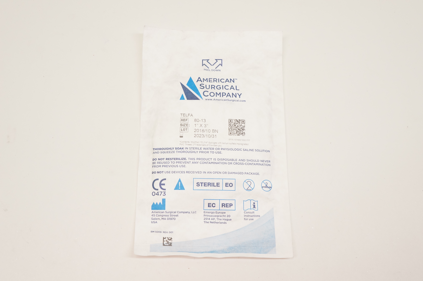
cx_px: 212
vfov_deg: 34.1
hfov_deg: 49.6
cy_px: 140
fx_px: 458
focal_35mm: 39
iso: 800
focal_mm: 26
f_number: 7.1
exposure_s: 1/125
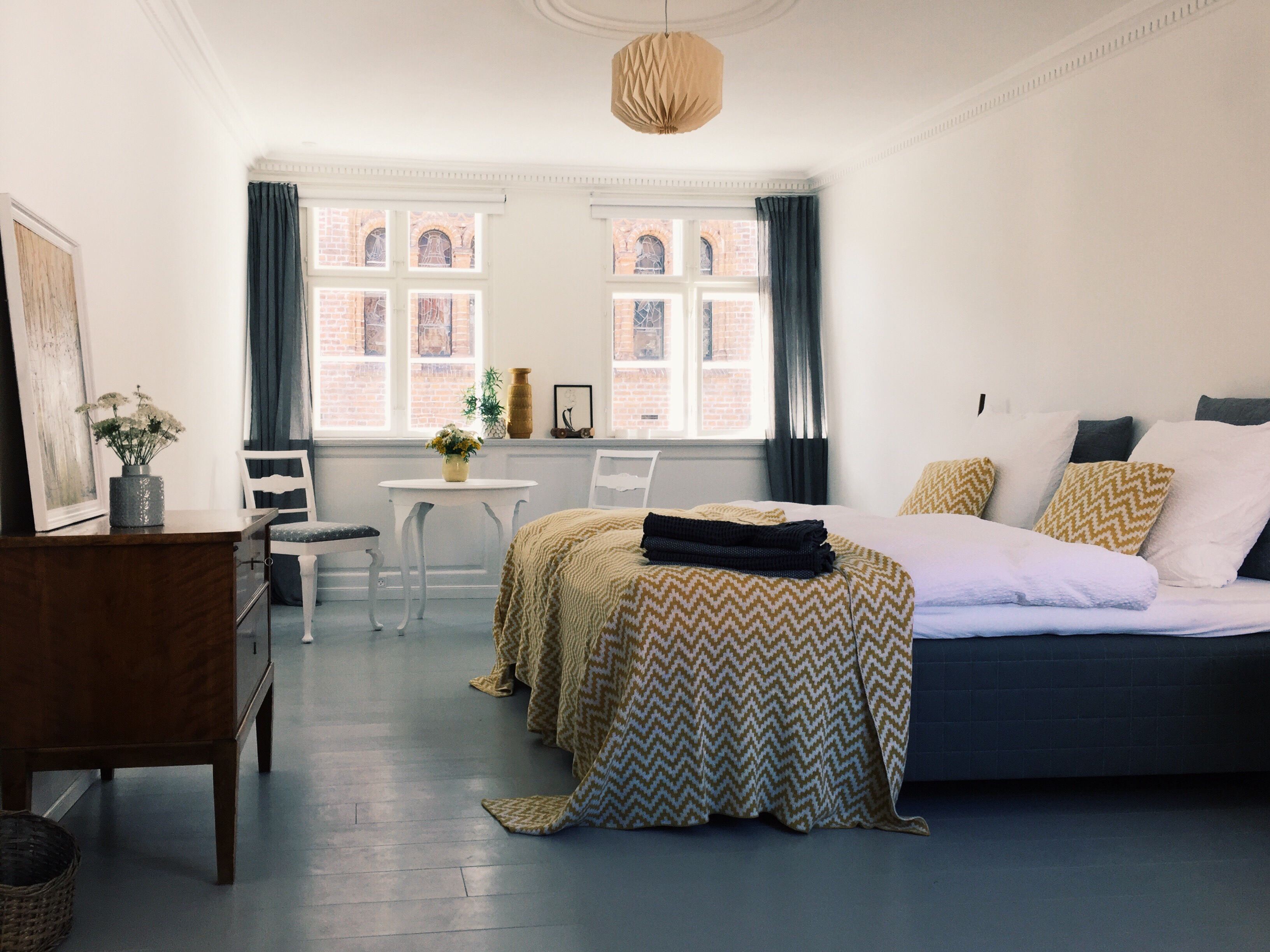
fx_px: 1064
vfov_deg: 48.2
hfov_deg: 61.7
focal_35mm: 29
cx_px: 635
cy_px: 476
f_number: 2.2
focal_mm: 4.15
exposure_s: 1/100
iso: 50
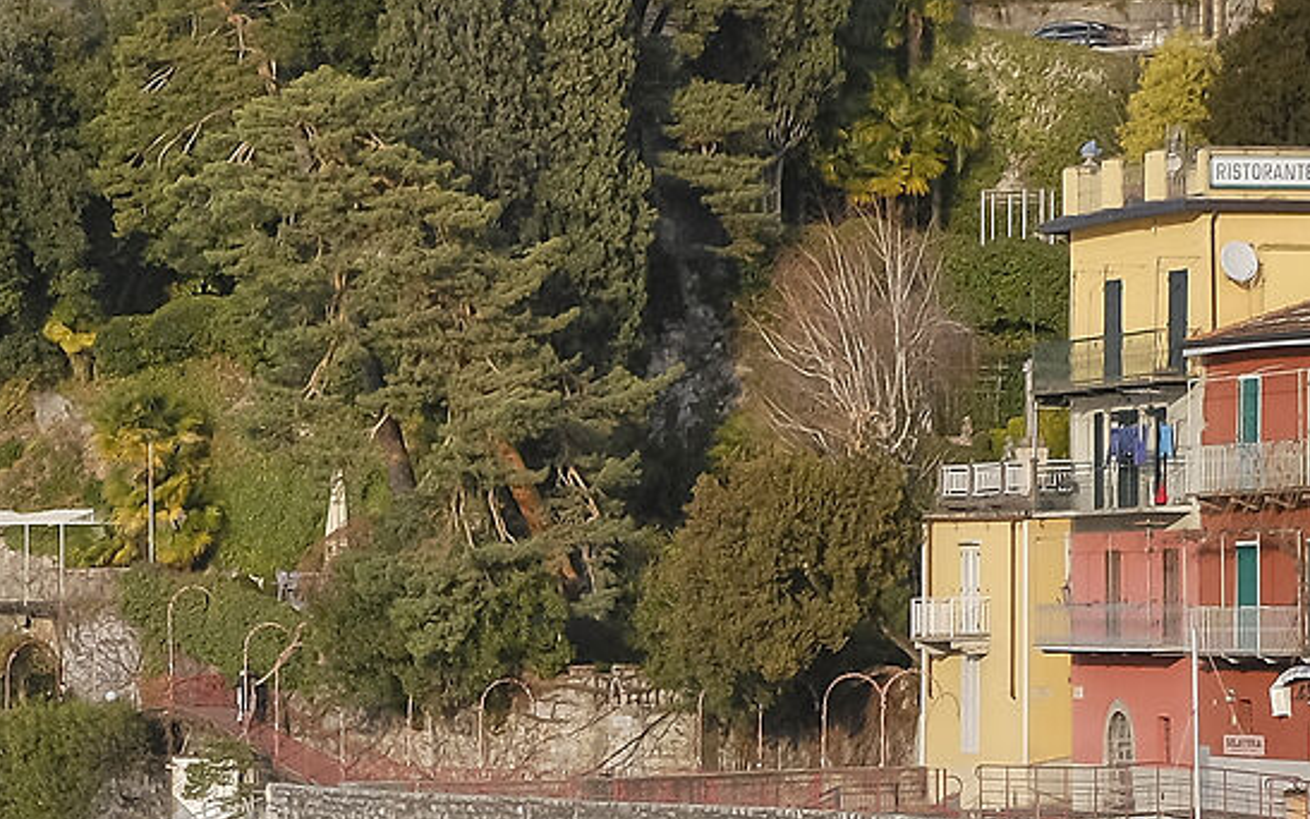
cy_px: 429
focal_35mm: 143
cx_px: 378
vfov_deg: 9.2
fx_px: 5106
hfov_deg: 14.6
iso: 320
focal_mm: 21.5
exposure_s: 1/160
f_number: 6.3
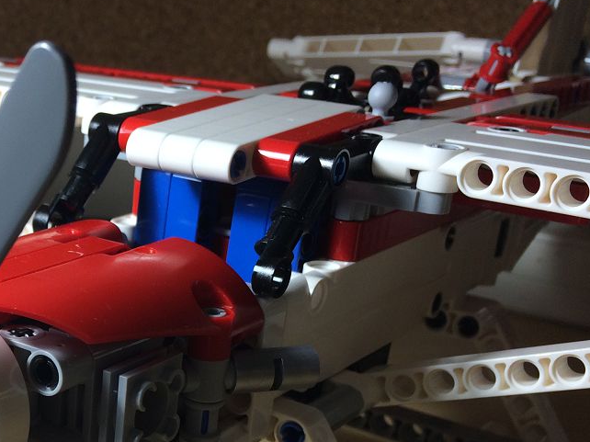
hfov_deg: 30.5
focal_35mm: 59
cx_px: 7
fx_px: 1005
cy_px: 421
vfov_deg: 23.9
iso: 40
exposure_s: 1/60
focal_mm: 4.15
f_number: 2.2
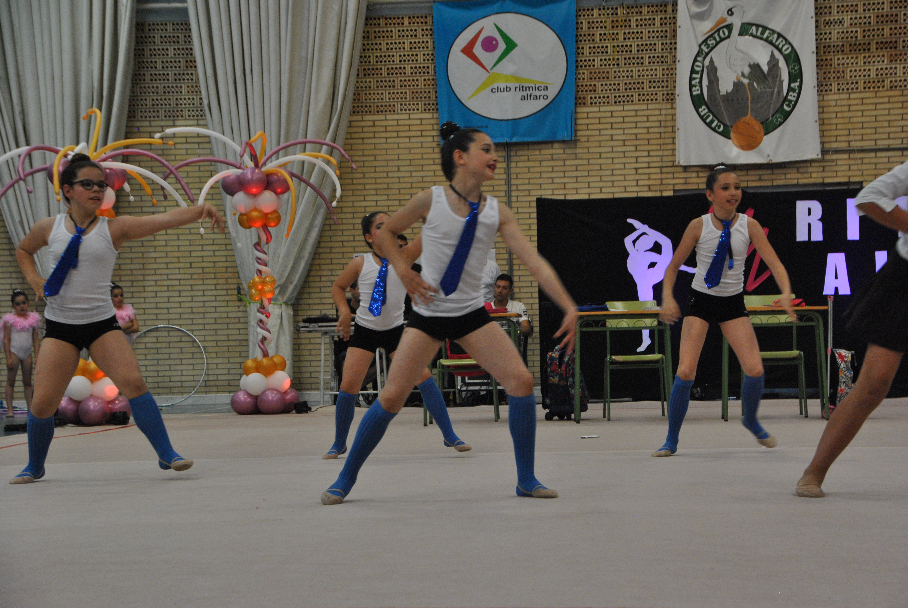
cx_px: 454
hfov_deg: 24.6
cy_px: 304
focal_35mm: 82
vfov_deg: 16.6
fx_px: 2083
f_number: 6.3
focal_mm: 55
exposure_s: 1/160
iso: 800
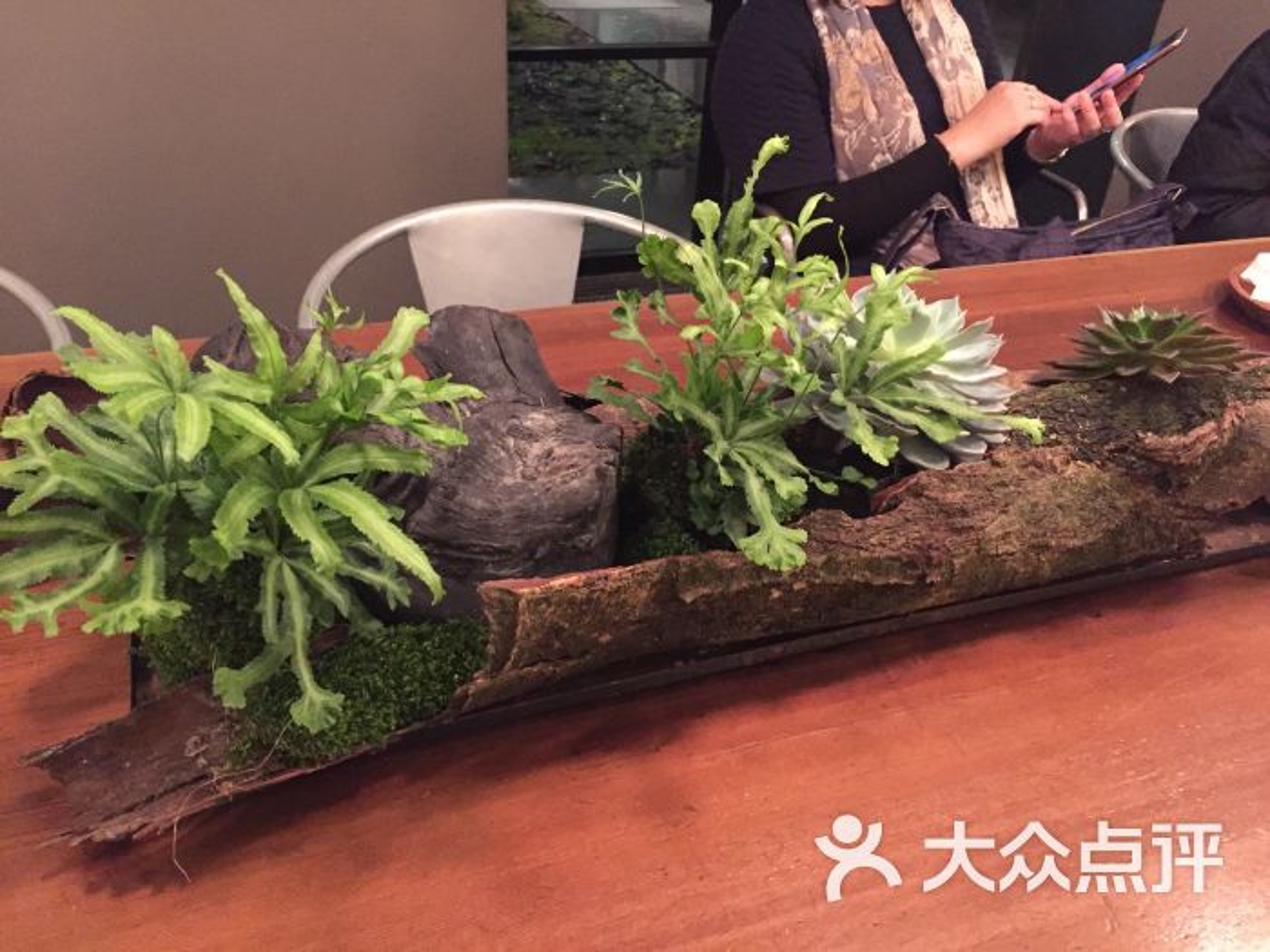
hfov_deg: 61.7
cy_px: 476
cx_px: 635
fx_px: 1064
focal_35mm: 29
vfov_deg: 48.2
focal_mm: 4.15
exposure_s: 1/15
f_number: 2.2
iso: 500
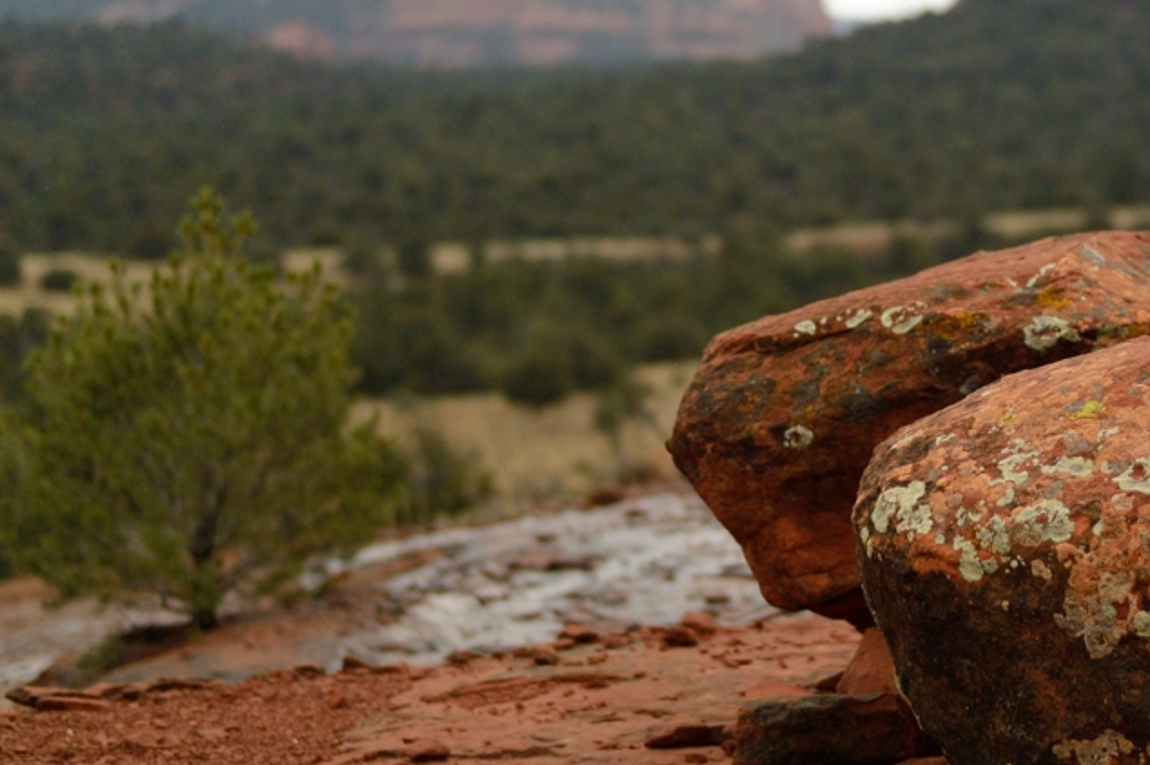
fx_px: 4438
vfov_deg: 9.9
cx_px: 853
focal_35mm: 139
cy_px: 272
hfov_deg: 14.7
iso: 160
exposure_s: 1/3200
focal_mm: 32
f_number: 1.4
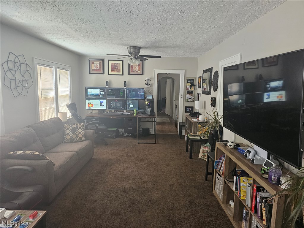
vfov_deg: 58.9
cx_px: 152
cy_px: 114
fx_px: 202
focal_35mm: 23
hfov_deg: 73.9
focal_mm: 6.3
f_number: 1.7
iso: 320
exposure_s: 1/120
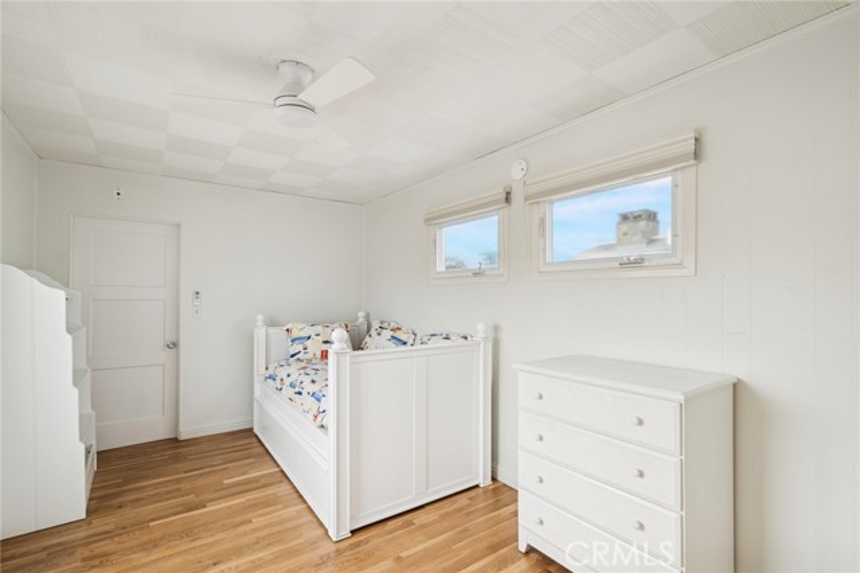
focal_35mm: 16
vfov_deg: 73.7
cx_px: 430
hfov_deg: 96.8
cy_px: 286
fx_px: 382
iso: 200
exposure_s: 1/25
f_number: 9
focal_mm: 16
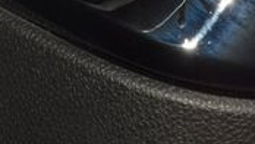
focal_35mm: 405
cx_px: 220
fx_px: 2739
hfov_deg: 5.3
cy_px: -126
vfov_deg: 3.0
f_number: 8
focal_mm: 70
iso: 100
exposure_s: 1/125
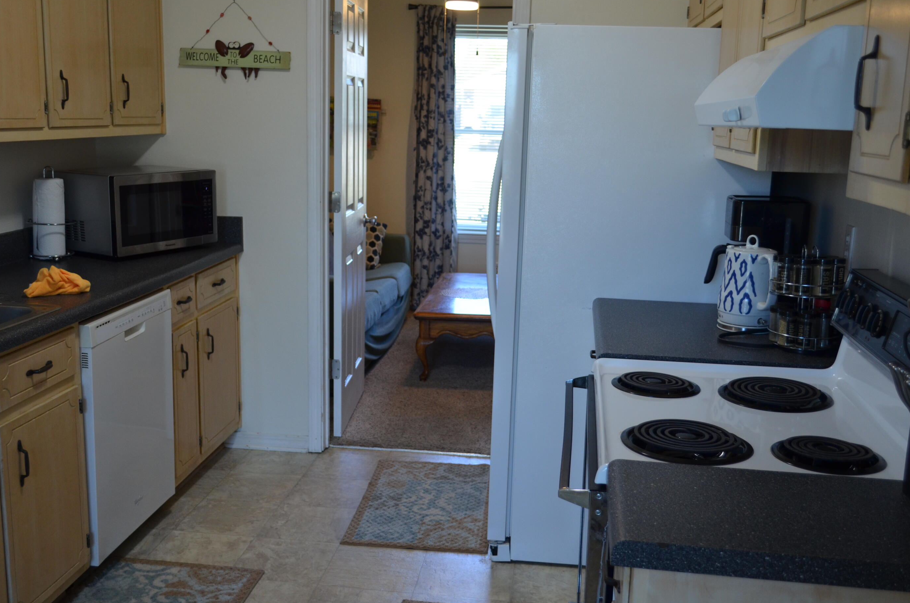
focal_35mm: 39
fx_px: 984
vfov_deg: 34.1
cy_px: 317
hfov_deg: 49.6
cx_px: 436
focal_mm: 24
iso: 400
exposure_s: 1/60
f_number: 4
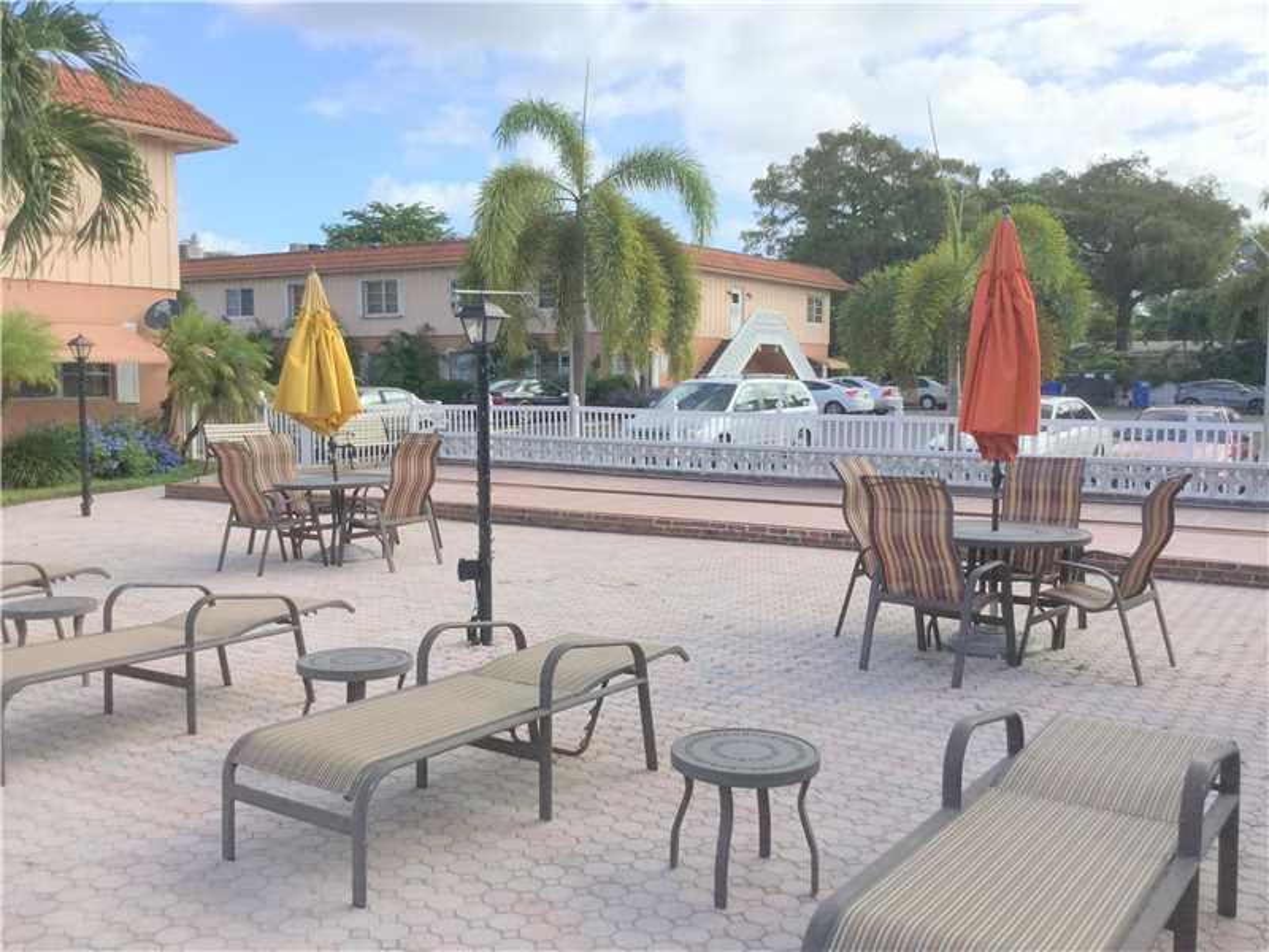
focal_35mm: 31
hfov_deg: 58.4
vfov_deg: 45.4
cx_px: 634
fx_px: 1136
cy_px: 476
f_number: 2.4
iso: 25
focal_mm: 3.3
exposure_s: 1/1294
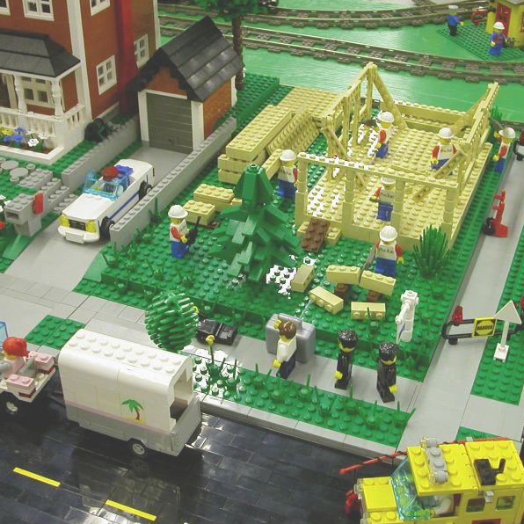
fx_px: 873
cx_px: 302
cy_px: 263
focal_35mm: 51
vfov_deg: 33.4
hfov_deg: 33.3
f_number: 2.9
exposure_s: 1/15
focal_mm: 6.6
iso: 100
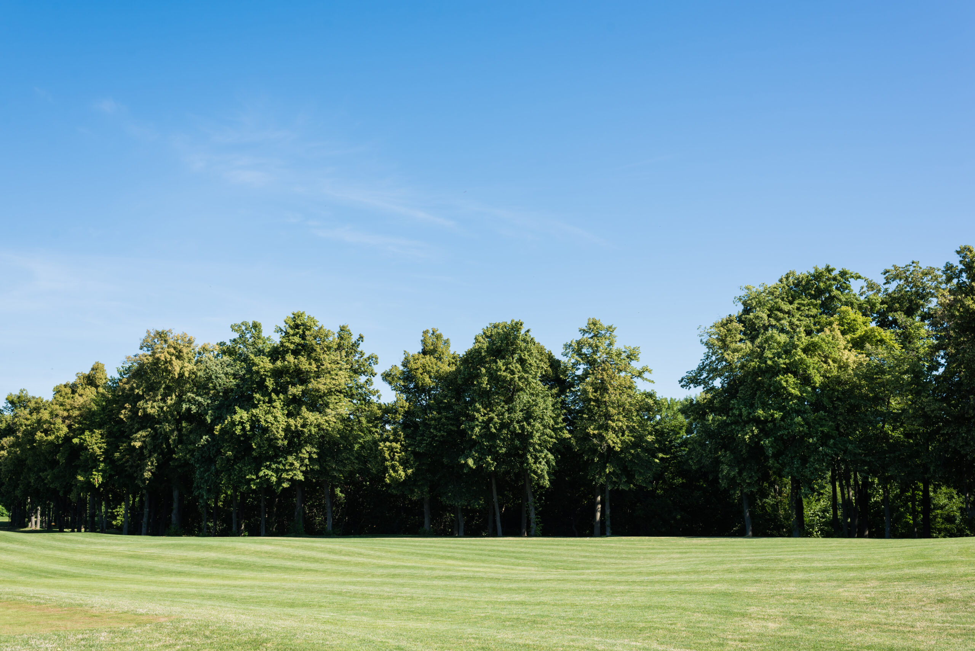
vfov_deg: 37.9
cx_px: 488
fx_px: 948
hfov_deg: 54.4
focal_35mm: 35
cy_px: 326
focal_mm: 35
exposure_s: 1/200
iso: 100
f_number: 8
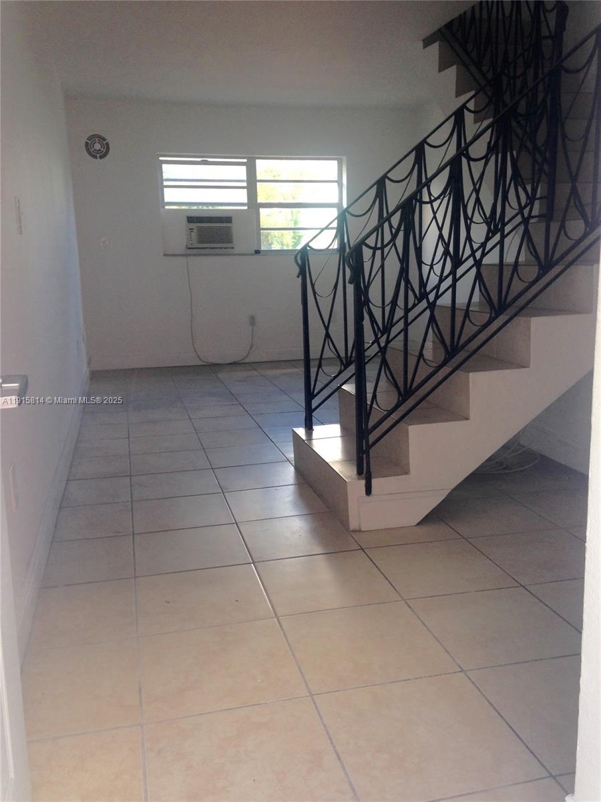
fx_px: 764
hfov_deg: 42.9
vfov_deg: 55.4
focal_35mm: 33
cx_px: 300
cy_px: 401
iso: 50
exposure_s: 1/30
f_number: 2.4
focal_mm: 4.12
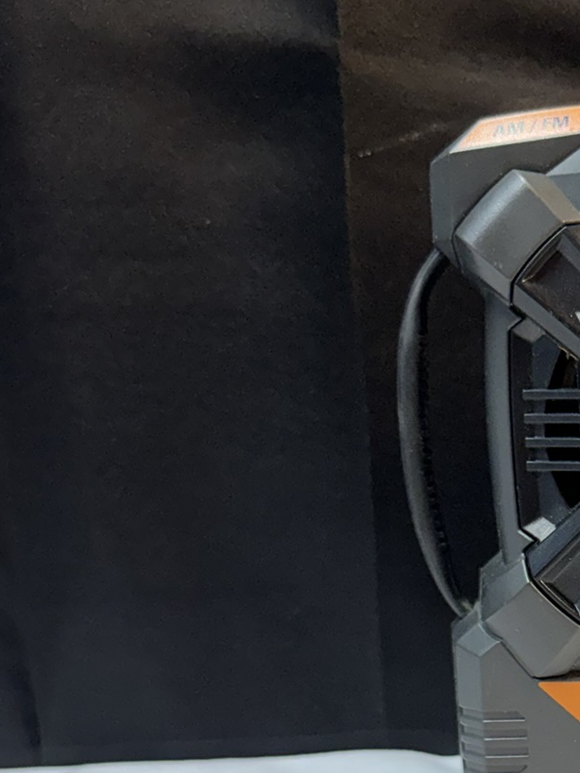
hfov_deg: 22.5
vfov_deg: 30.5
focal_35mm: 60
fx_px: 1341
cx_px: 699
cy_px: 720
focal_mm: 6.76
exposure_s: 1/120
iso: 125
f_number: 1.78
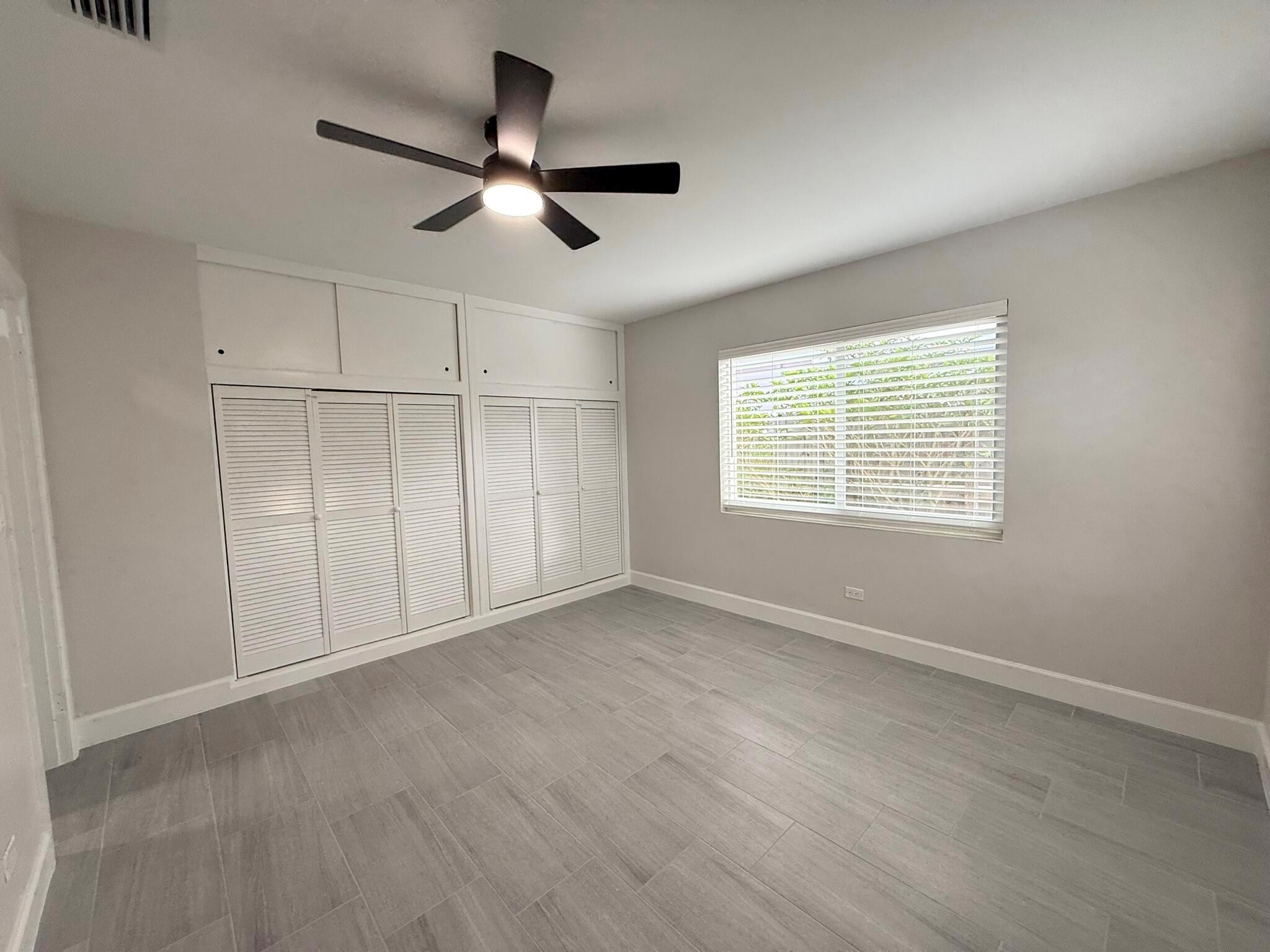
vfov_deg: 85.7
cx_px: 635
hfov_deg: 102.1
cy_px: 476
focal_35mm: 14
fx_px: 514
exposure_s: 1/99
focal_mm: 2.22
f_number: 2.2
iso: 80
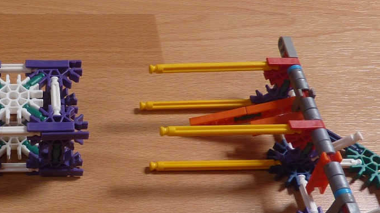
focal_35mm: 58
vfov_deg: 20.7
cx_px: 30
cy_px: 138
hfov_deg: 33.9
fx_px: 584
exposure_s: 1/60
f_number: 3.3
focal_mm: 4.1
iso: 80
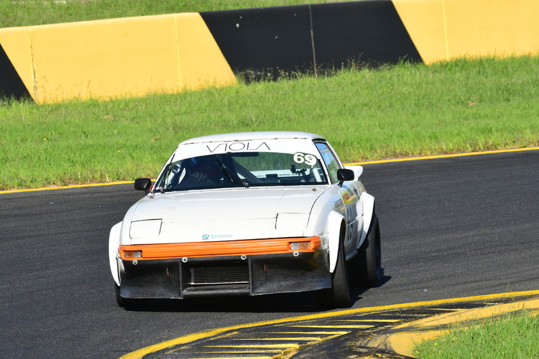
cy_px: 180
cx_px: 270
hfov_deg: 3.8
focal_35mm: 540
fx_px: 8083
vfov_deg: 2.5
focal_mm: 360
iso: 500
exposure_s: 1/640
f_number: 11
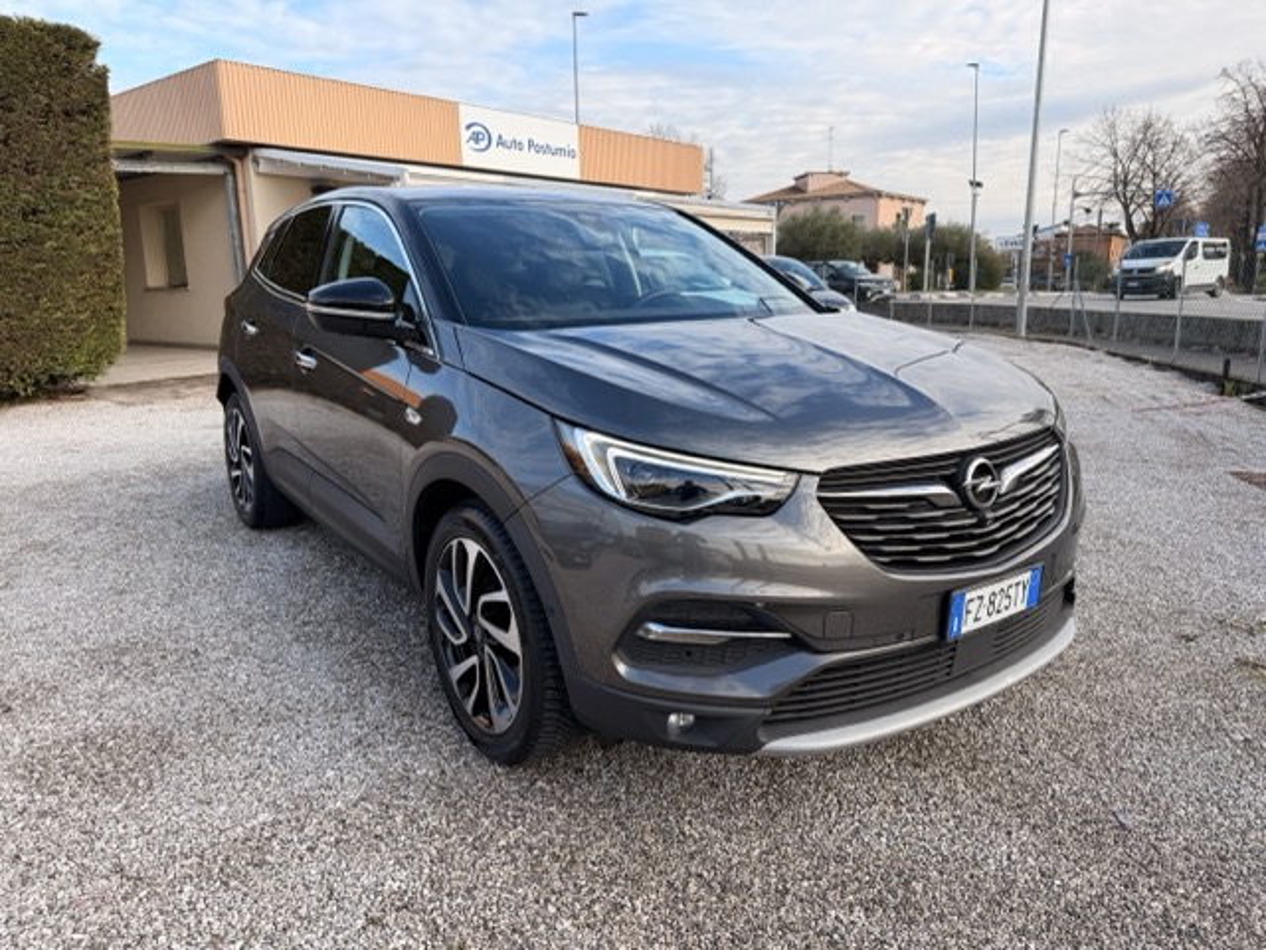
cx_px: 633
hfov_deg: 71.6
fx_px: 878
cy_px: 475
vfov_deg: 56.8
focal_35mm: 24
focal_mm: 6.76
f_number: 1.78
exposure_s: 1/1271
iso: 80
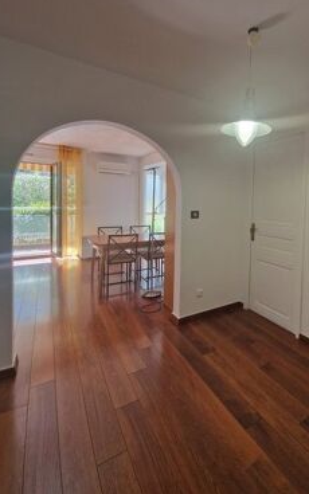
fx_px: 216
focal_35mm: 16
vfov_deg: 97.2
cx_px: 203
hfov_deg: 69.5
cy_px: 214
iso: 80
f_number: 2.2
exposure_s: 1/50
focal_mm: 2.2
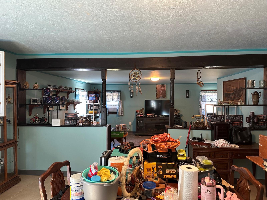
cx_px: 134
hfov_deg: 71.6
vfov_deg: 56.8
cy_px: 100
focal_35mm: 24
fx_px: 185
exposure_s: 1/60
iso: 250
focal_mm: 6.86
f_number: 1.78
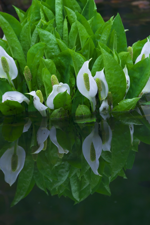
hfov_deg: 4.6
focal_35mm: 300
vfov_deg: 6.9
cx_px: 75
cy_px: 112
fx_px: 1874
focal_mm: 300
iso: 640
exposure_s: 1/400
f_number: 8
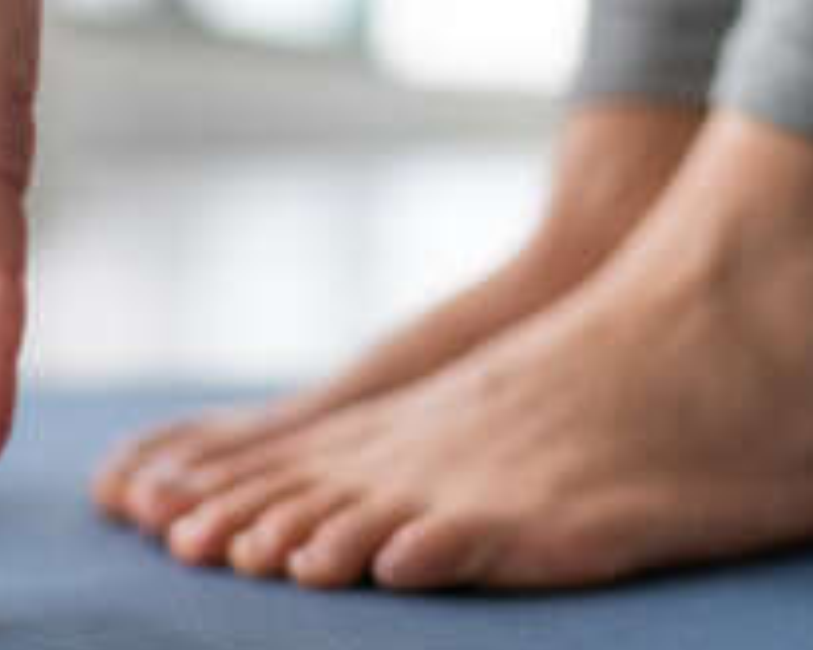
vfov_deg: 19.8
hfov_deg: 24.6
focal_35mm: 77
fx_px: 1853
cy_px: 186
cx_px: 266
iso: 400
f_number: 1.6
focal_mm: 35
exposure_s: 1/200
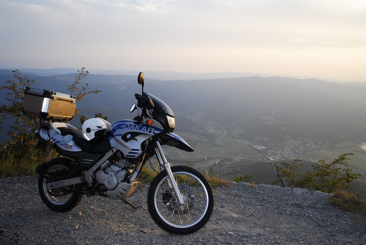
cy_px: 122
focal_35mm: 30
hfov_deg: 61.9
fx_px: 305
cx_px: 183
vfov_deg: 43.7
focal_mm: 20
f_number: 3.5
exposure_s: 1/100
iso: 100
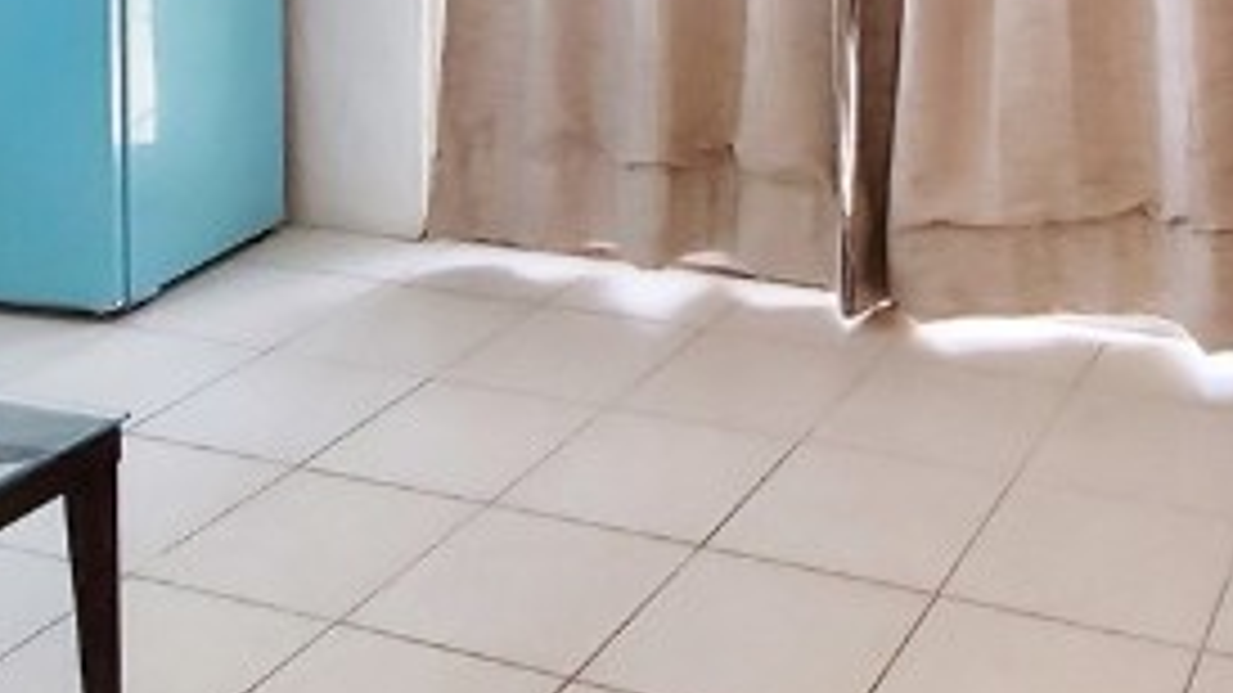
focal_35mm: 53
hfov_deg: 38.6
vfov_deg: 19.0
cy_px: -432
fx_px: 1732
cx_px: 850
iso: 125
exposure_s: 1/60
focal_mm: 1.8
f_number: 2.2
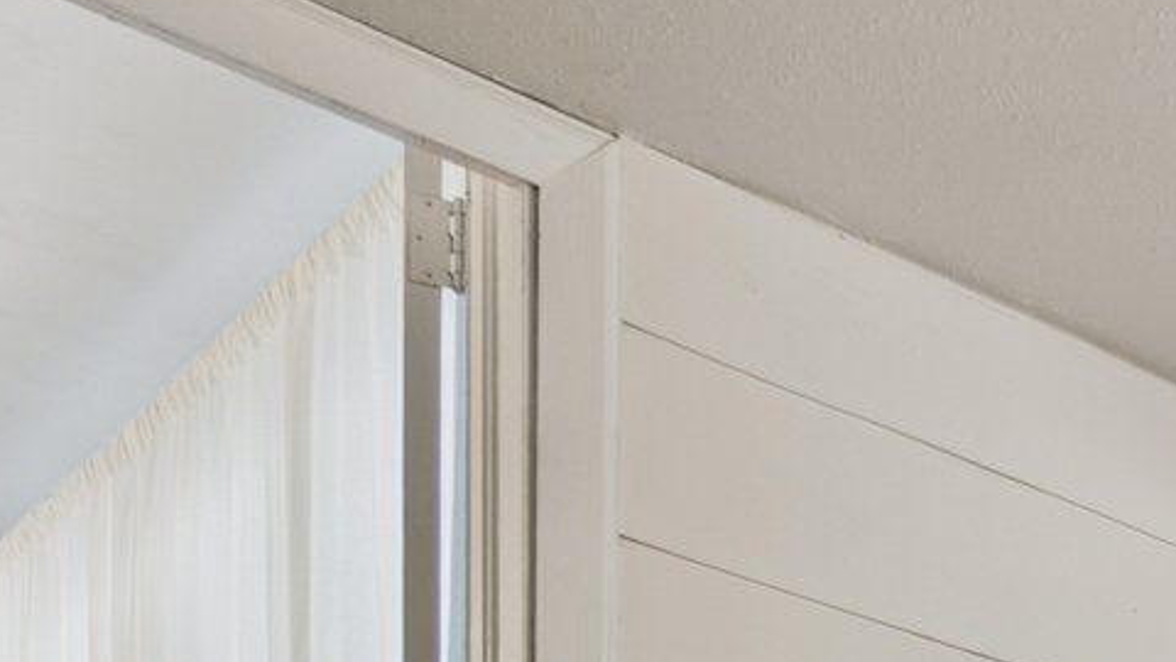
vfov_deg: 14.0
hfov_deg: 26.1
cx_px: 1588
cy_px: 1465
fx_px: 2089
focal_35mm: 67
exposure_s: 1/5
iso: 200
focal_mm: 10
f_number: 6.3
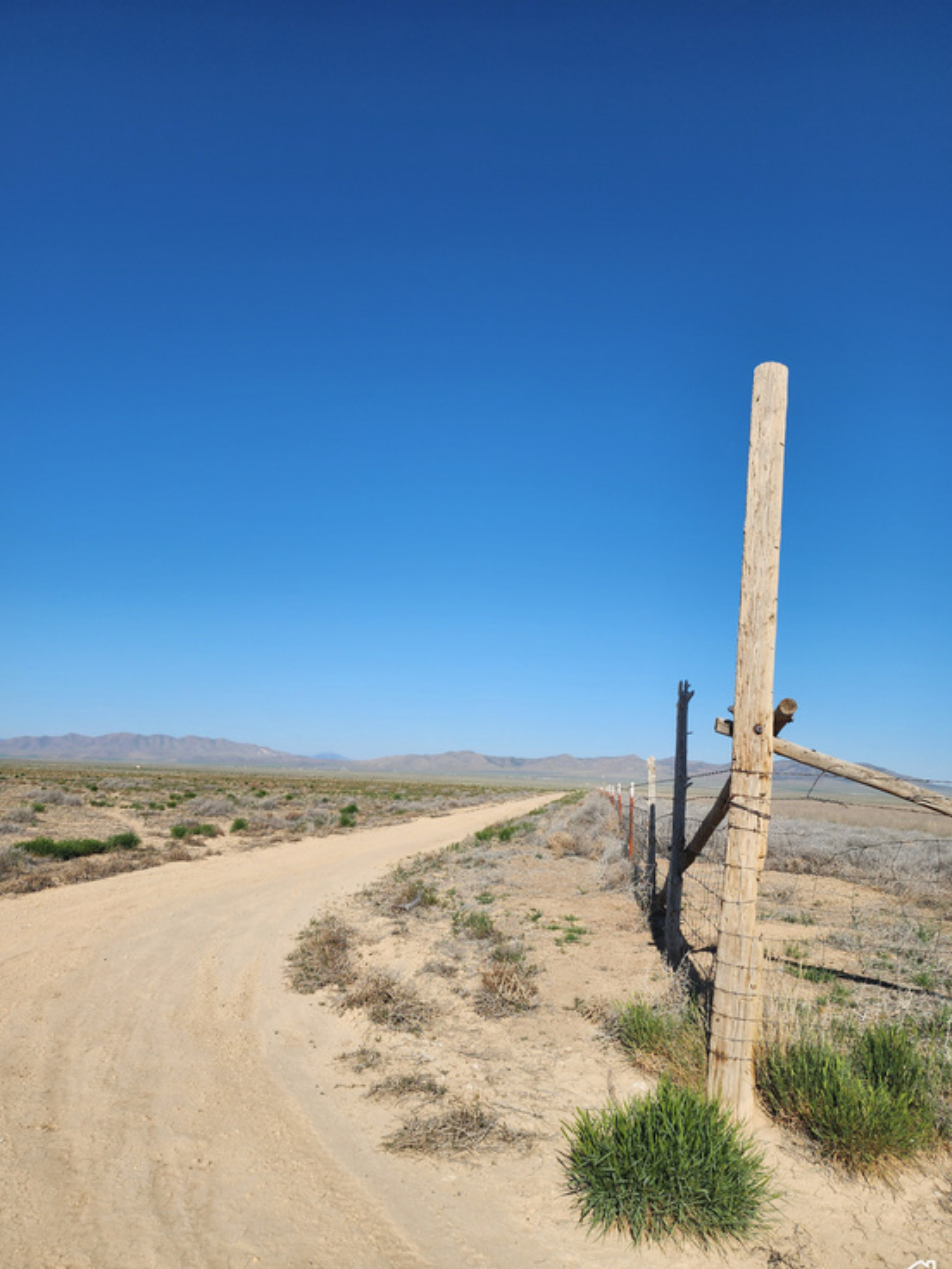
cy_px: 659
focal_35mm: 24
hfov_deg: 56.8
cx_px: 462
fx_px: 880
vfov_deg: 71.6
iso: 12
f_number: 1.8
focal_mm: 6.4
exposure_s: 1/1559
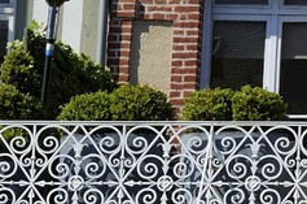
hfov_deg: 5.1
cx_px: 975
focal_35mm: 378
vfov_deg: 3.6
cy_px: -19
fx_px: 3217
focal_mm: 56
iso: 200
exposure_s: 1/200
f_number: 13
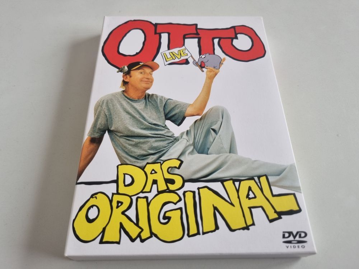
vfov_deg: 53.1
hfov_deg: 67.3
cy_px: 134
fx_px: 270
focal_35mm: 26
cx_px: 180
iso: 100
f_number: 1.8
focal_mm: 5.4
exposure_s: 1/100
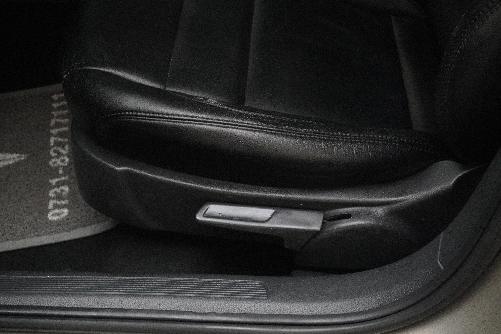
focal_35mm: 46
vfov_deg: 28.9
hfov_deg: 42.3
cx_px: 250
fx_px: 647
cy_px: 167
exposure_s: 1/80
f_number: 6.3
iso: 6400
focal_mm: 31
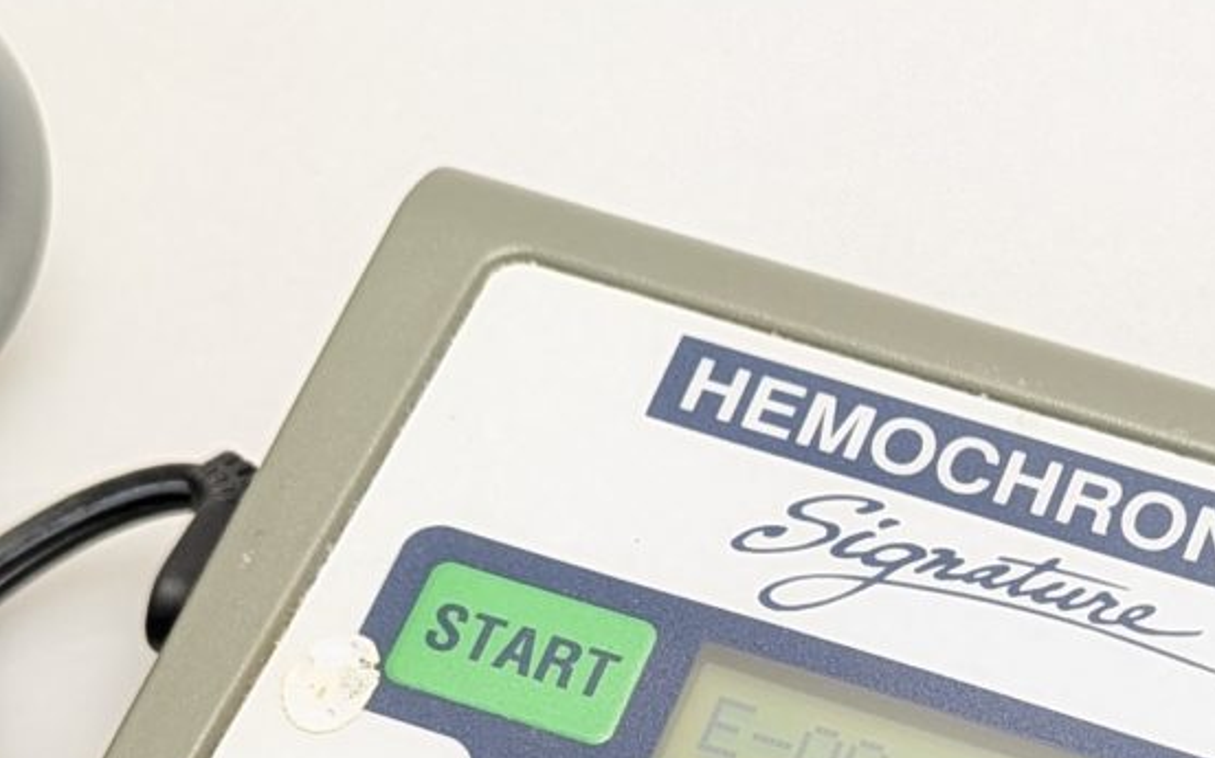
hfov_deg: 17.6
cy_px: 896
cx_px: 947
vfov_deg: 10.9
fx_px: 3905
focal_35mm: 118
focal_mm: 6.81
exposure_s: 1/100
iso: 219
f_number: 1.85
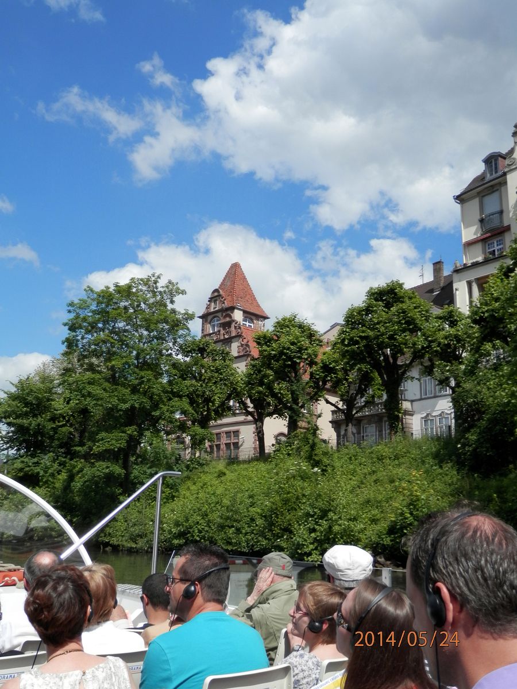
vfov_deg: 55.4
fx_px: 657
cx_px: 258
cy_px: 344
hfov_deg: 42.9
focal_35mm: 33
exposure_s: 1/125
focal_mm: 6
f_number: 9.7
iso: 80
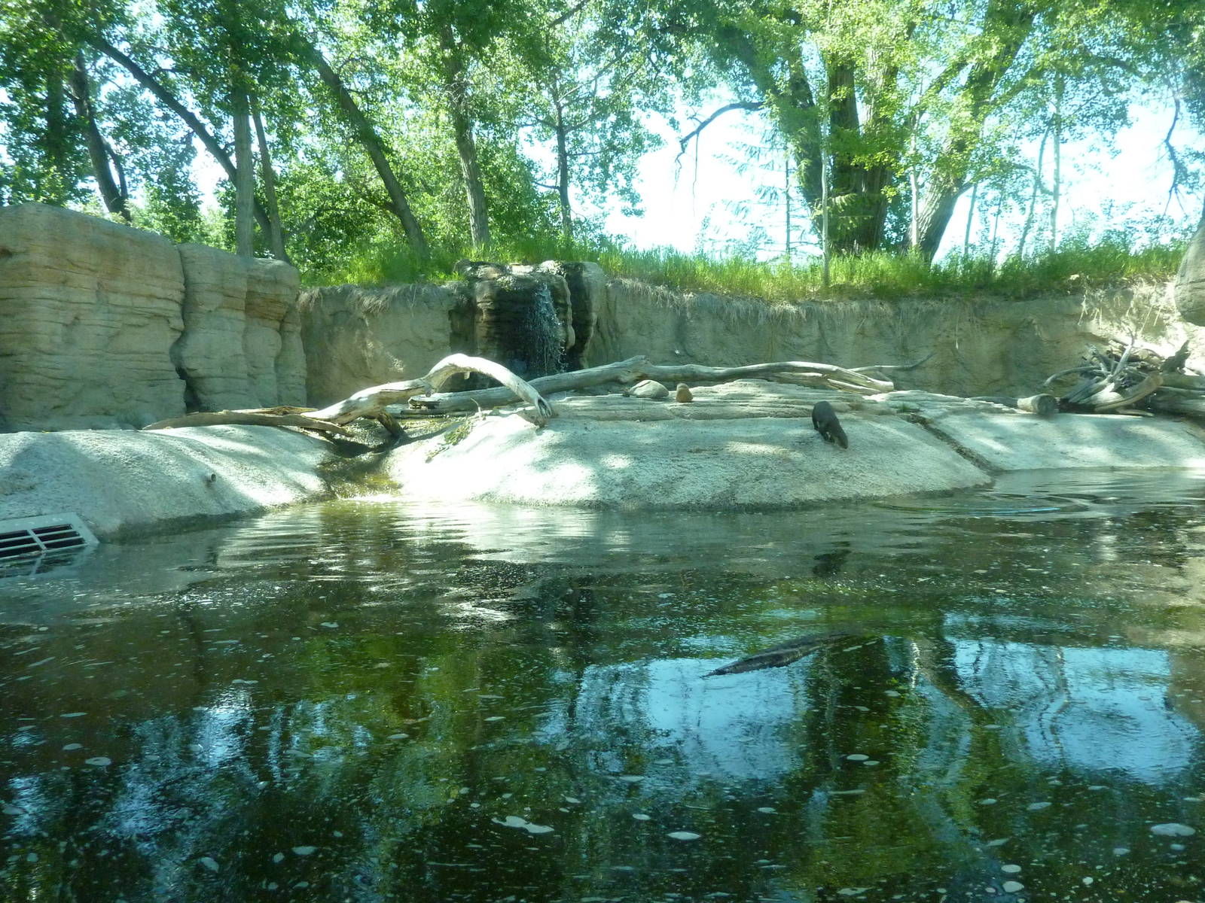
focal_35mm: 25
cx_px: 602
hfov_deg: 69.4
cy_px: 452
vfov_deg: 54.9
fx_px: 870
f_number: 3.3
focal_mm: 4.1
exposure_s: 1/400
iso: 400
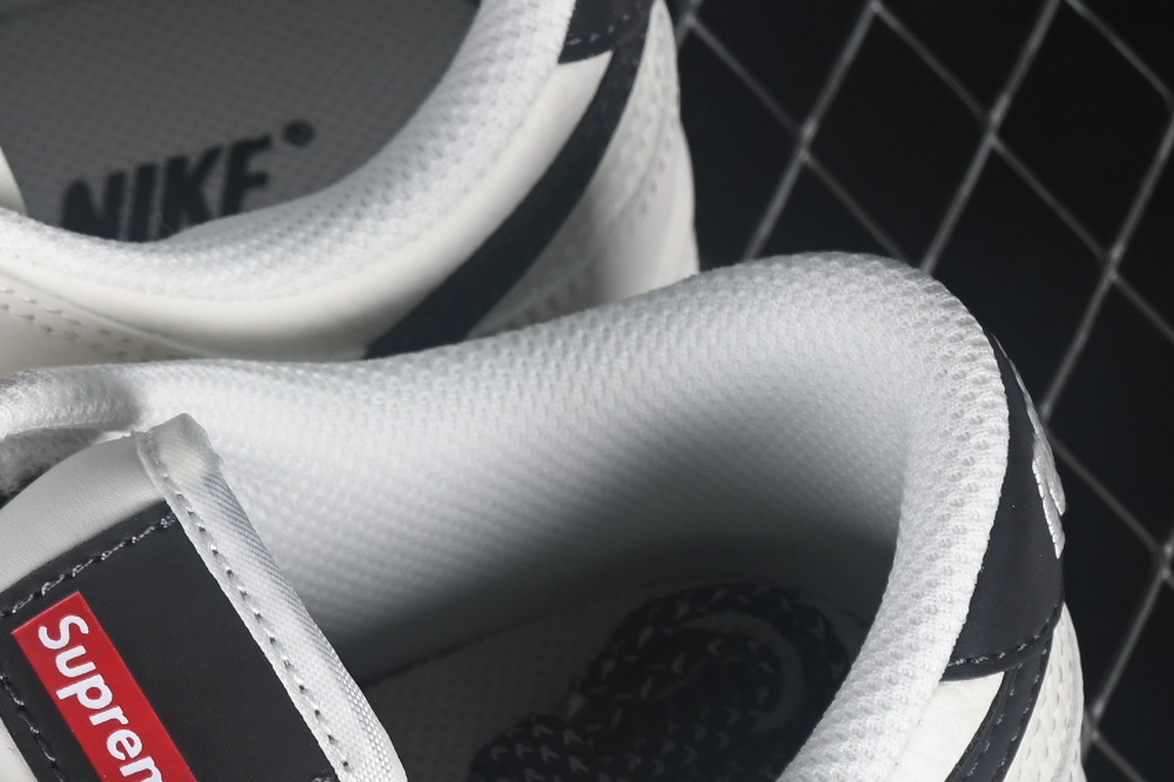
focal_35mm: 245
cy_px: 796
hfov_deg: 8.3
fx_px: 7989
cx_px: -343
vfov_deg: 5.6
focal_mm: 50
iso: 160
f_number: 7.1
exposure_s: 1/80
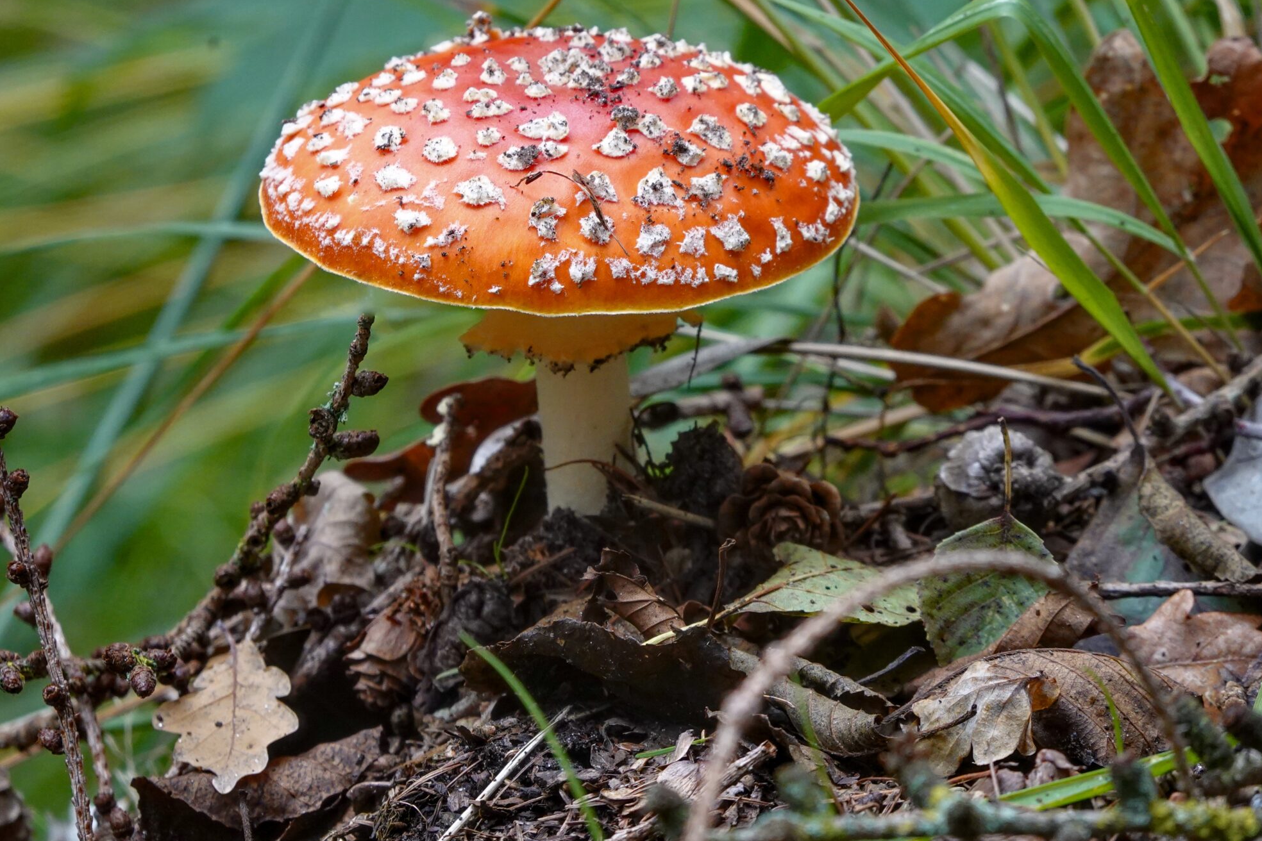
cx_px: 615
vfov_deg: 6.5
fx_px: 7431
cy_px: 367
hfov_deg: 9.7
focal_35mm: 212
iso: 640
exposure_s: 1/200
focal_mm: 58.92
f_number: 4.5
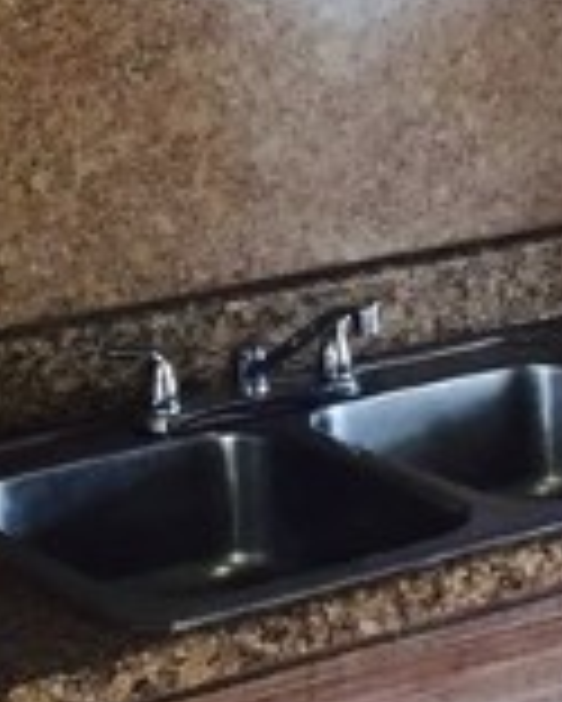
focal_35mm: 139
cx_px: 346
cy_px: 126
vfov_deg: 13.8
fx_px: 2887
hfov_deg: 11.1
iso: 125
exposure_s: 1/30
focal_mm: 4.15
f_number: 2.2
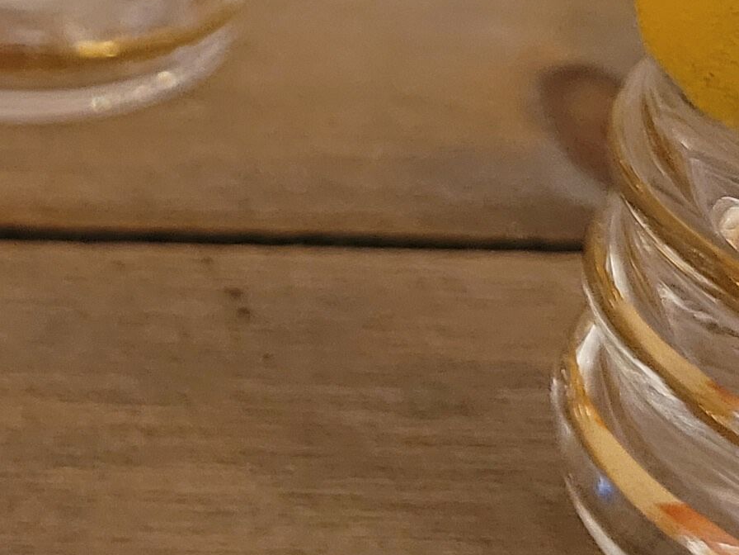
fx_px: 2498
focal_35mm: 117
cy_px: -278
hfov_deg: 15.8
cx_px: -264
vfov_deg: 12.1
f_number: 1.8
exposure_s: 1/50
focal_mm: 5.4
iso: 800
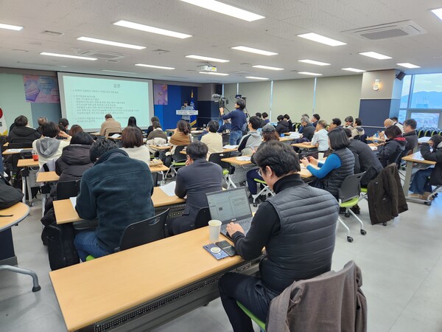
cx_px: 221
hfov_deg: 73.9
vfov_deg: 58.9
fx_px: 294
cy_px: 166
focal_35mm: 23
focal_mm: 5.4
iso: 160
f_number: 1.8
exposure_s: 1/120
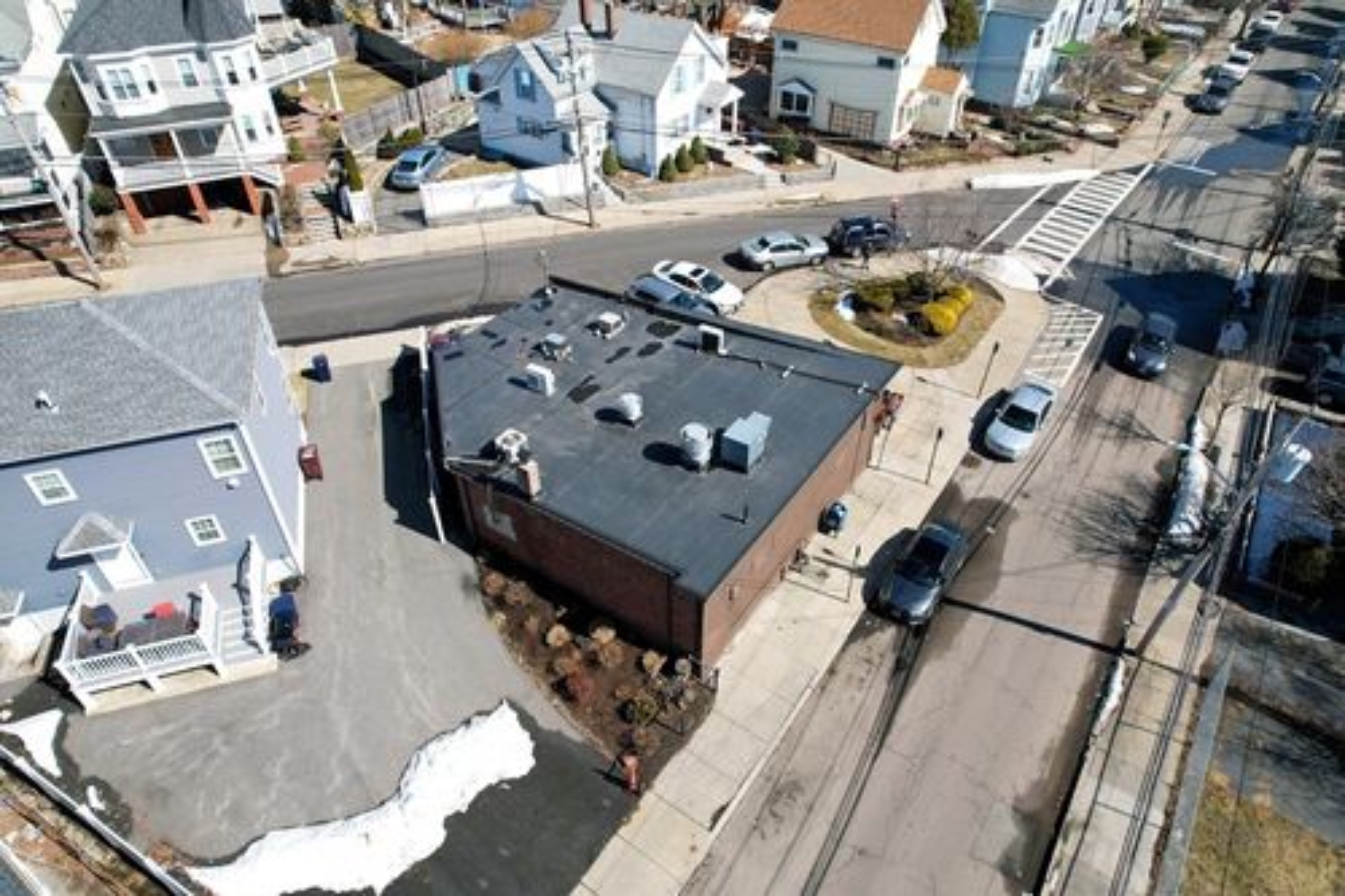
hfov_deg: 78.6
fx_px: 822
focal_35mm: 22
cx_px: 672
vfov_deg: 57.2
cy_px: 448
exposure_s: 1/2500
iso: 200
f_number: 2.8
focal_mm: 8.38
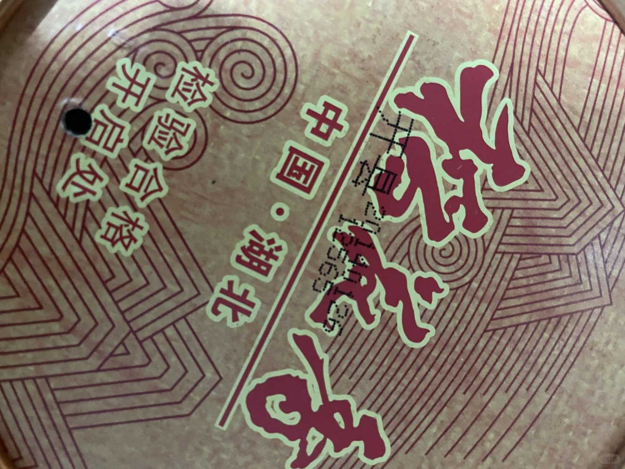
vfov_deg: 53.1
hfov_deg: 67.3
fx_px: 469
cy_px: 234
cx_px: 312
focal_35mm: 26
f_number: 1.6
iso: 640
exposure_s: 1/30
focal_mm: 4.2
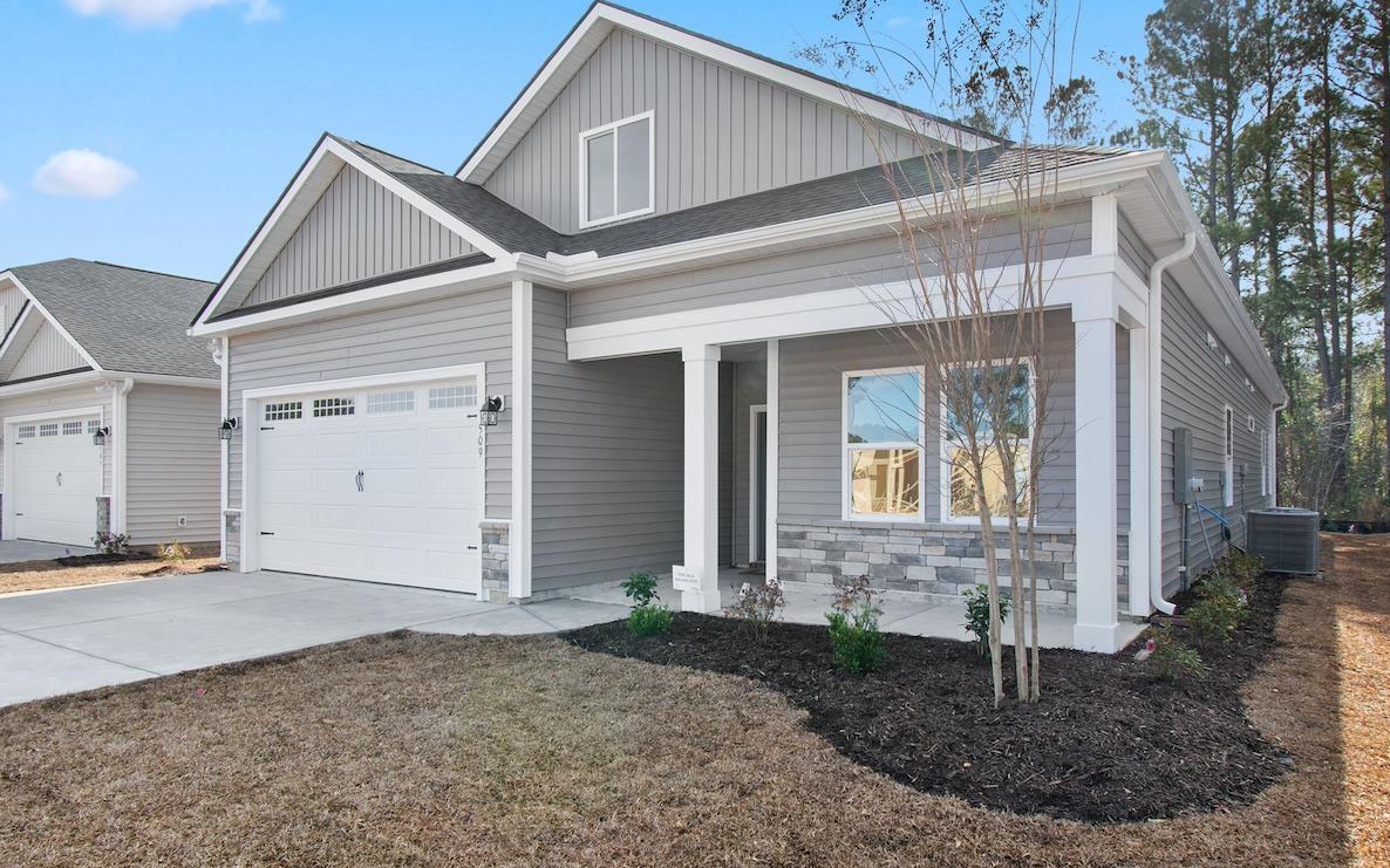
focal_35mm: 22
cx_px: 713
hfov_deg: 79.6
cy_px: 467
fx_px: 833
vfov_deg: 55.0
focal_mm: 10
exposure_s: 1/160
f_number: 6.3
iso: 100
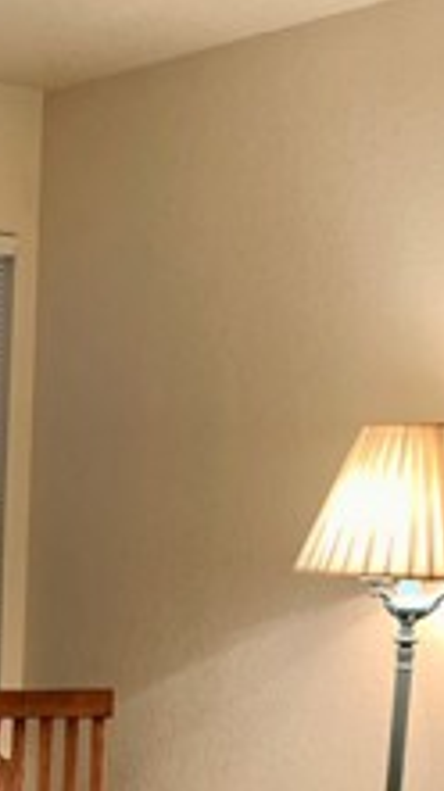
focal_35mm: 82
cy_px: 852
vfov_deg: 24.3
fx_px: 1720
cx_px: -82
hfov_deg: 14.3
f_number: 1.8
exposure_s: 1/60
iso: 160
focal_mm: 4.25
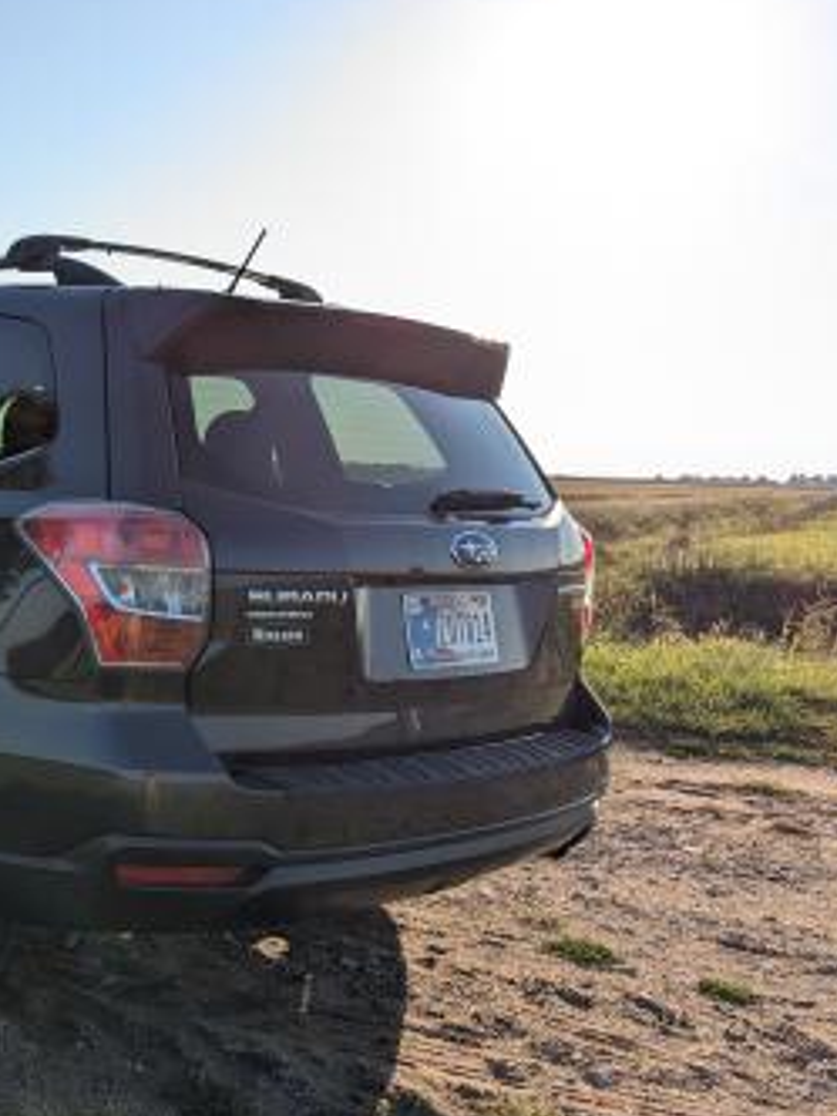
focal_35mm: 41
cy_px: 585
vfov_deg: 45.8
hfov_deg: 32.4
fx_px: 1322
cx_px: 7
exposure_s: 1/2924
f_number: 1.73
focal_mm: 4.38
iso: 44
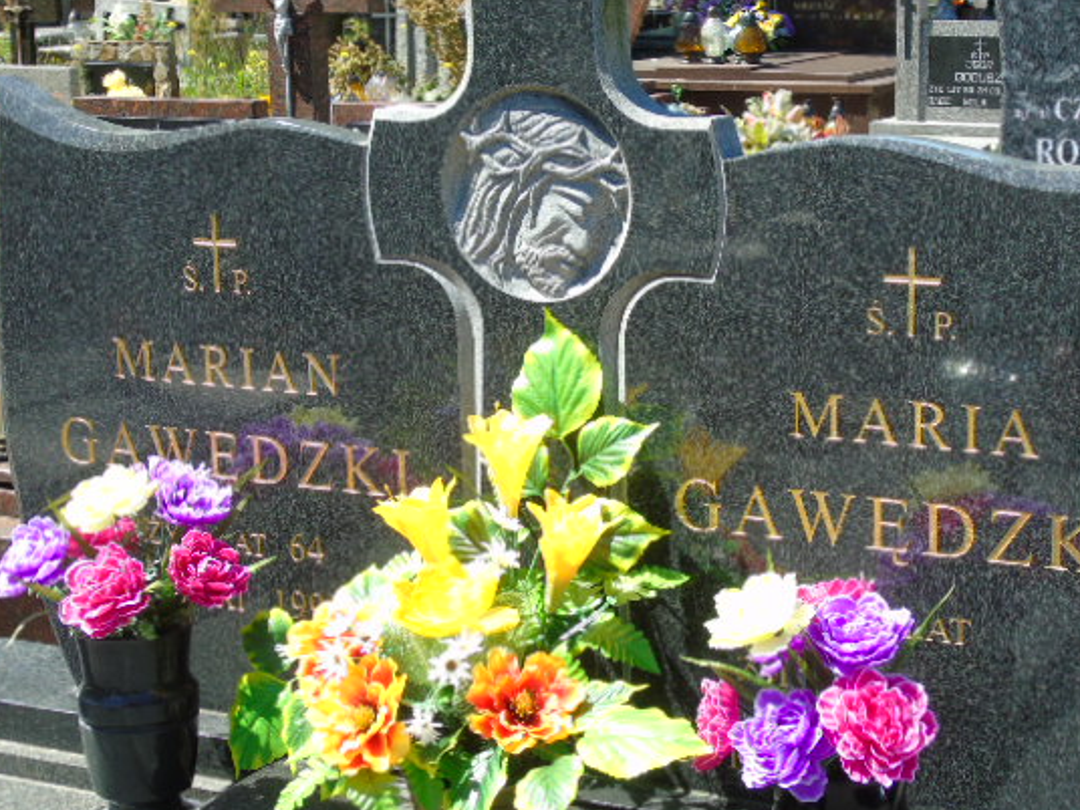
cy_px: 415
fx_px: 2309
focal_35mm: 74
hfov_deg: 26.3
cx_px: 619
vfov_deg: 19.9
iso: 80
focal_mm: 11
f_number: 4.5
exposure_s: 1/200
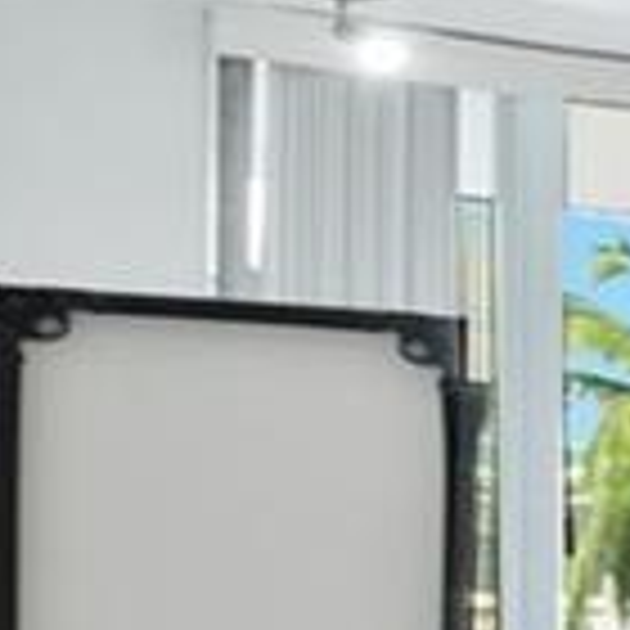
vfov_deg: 11.5
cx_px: 3550
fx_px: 3006
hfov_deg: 5.6
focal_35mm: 146
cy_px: 934
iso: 320
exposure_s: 1/15
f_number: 8
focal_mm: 15
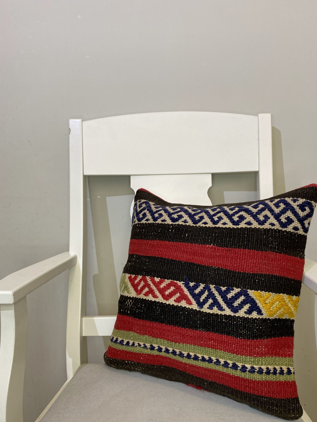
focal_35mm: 29
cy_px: 231
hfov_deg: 48.2
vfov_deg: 61.5
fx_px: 354
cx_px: 169
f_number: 1.8
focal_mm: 4.25
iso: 125
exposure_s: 1/102
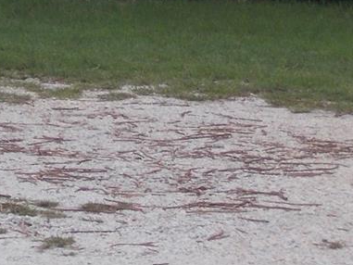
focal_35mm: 546
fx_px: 5570
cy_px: -256
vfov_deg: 2.7
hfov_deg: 3.6
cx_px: -262
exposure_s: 1/160
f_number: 6.5
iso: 80
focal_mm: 23
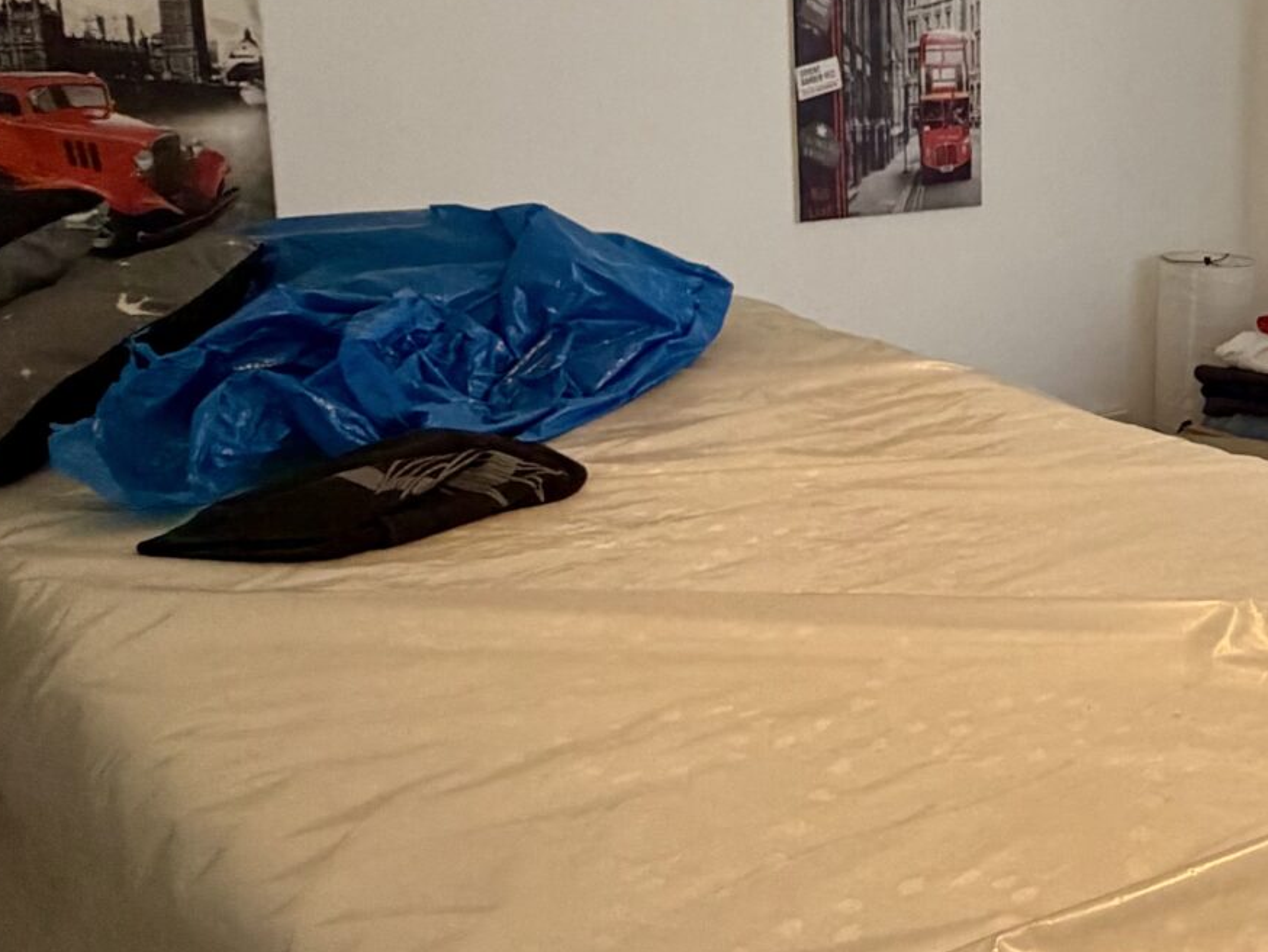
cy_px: 282
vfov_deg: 34.7
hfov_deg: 38.8
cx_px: 1349
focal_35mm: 41
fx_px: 1502
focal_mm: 2.22
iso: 320
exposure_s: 1/100
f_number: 2.2
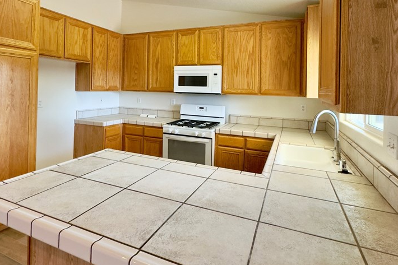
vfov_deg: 58.2
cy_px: 89
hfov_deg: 81.2
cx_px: 191
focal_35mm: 21
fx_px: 232
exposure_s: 1/120
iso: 200
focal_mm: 2.22
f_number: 2.2
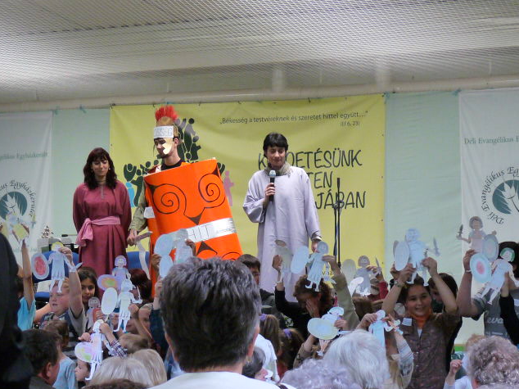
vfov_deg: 14.1
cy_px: 196
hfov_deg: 18.7
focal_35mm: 105
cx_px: 259
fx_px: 1574
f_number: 3.2
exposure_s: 1/60
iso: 400
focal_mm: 10.4
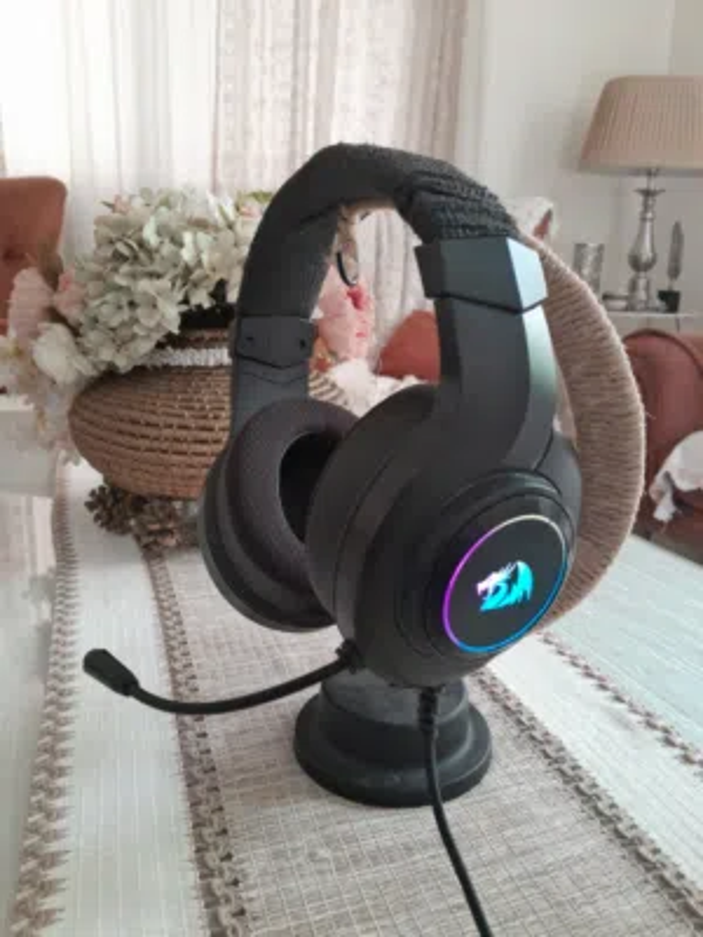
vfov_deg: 67.3
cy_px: 468
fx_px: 704
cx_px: 352
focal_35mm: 26
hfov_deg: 53.1
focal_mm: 3.98
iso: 320
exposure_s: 1/50
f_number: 1.8
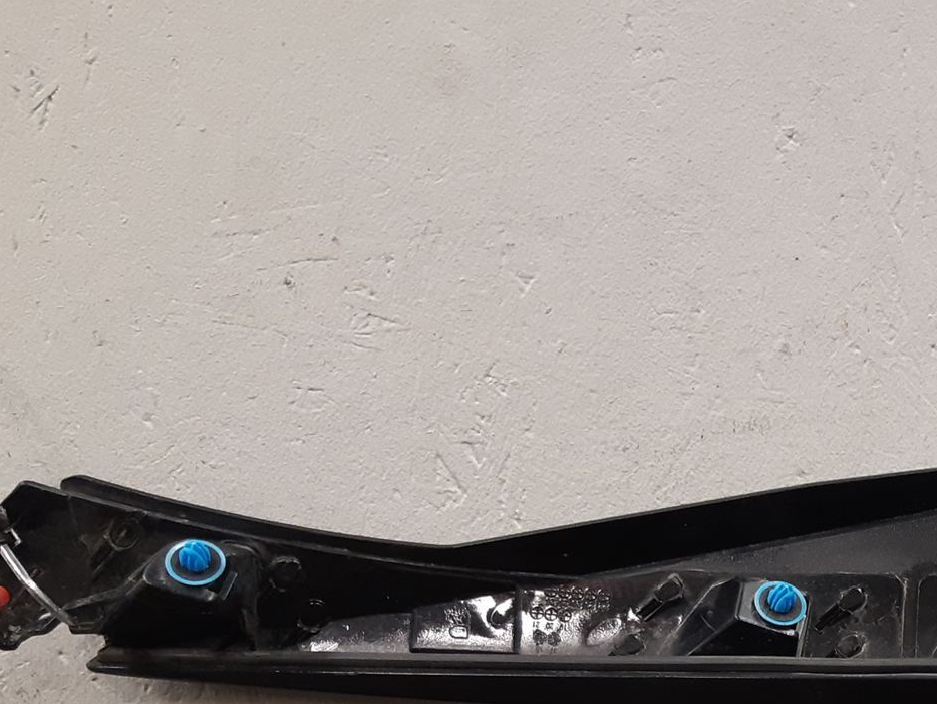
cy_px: 733
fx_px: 1543
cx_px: 928
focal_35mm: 57
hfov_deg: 31.4
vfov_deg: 24.3
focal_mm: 3.93
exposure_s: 1/50
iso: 200
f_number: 1.7
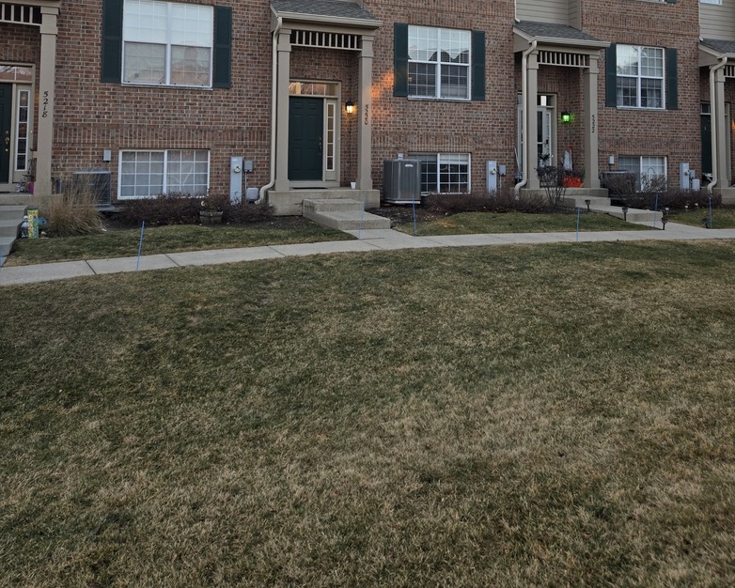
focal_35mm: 31
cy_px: 116
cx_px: 380
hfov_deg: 57.2
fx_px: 675
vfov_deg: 44.8
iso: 80
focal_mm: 5.4
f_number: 1.8
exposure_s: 1/508
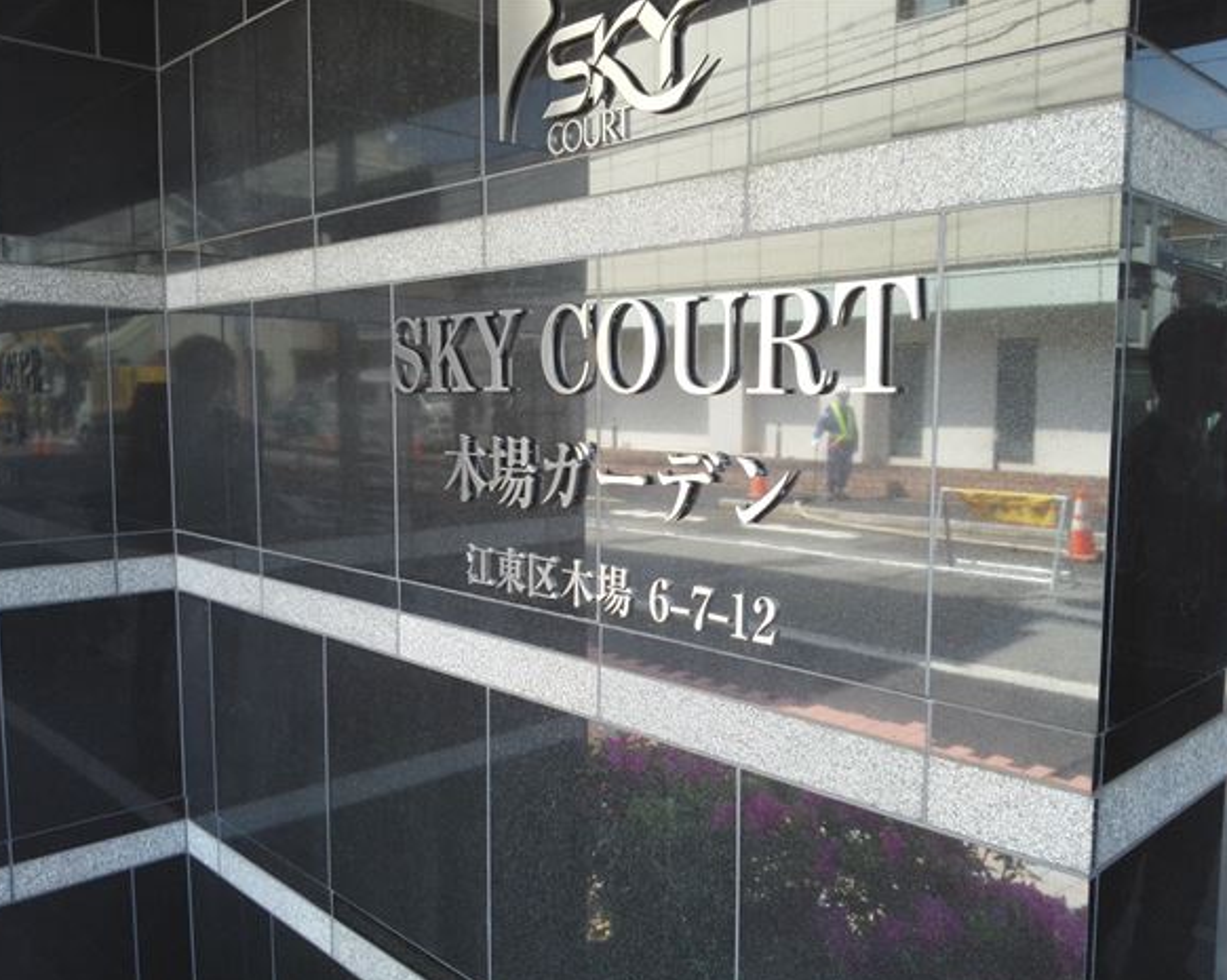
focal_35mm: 29
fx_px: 1053
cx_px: 609
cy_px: 502
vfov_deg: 49.9
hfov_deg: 60.5
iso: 71
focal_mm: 2.87
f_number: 2.4
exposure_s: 1/71.4
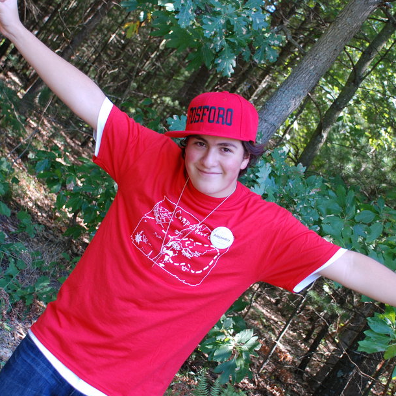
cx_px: 214
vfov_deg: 28.6
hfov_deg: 28.6
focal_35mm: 60
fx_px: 777
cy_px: 200
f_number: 4
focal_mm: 28
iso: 200
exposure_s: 1/50
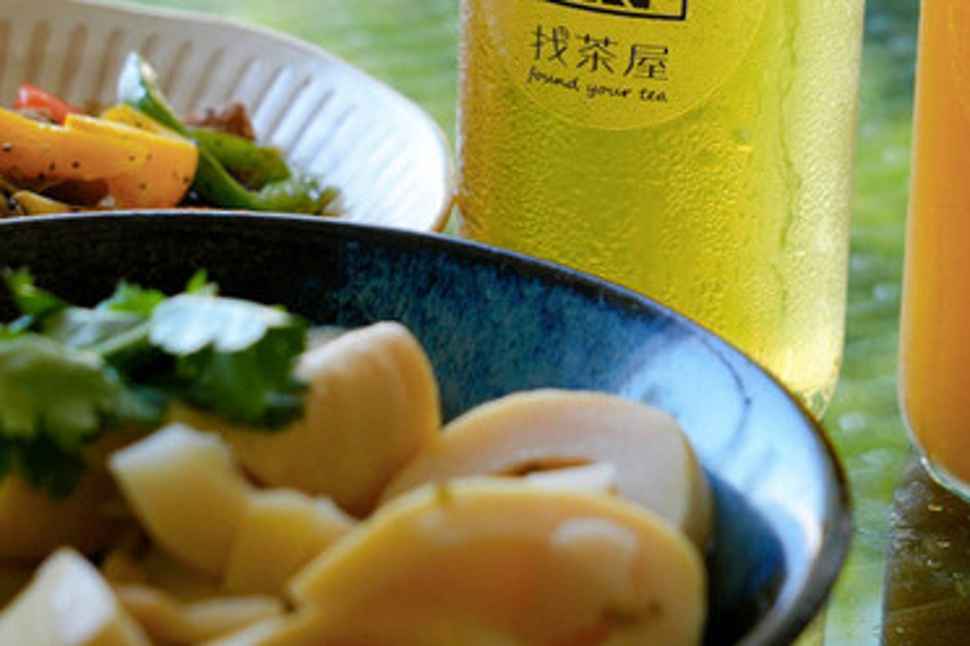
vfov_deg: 11.2
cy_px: -65
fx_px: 3260
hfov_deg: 16.9
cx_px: 537
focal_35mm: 121
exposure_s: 1/200
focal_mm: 53
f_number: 6.3
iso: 320
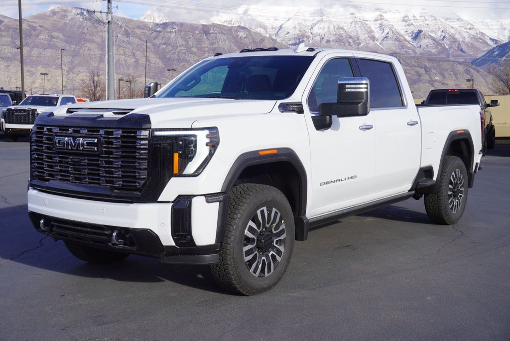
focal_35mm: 45
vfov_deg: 29.9
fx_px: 638
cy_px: 170
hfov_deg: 43.6
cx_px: 255
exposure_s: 1/125
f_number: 11
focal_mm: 30
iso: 100
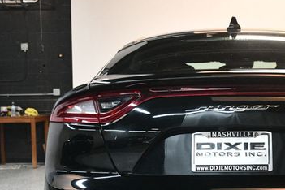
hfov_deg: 24.4
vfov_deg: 16.5
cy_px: 149
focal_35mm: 82
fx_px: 649
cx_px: 220
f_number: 4
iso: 3200
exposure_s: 1/125
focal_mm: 30
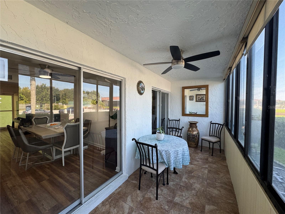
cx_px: 142
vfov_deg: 85.7
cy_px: 107
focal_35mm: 14
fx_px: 115
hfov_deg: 102.1
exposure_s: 1/120
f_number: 2.2
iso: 64
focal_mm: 2.22
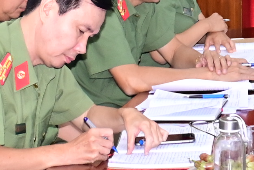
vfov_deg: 6.3
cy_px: -136
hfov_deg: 9.3
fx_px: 1504
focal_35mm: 213
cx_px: 404
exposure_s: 1/200
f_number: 4
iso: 1600
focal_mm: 30
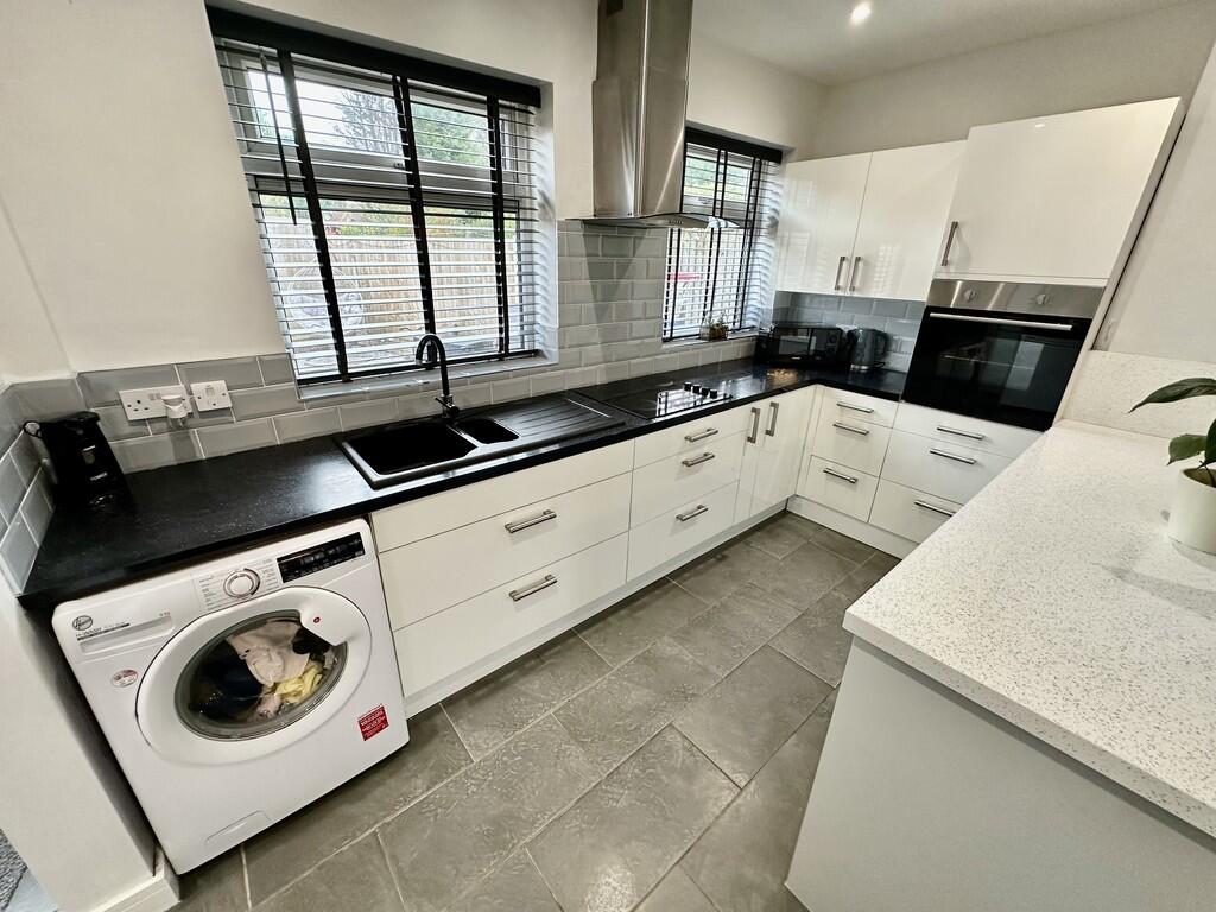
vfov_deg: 85.7
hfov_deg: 102.1
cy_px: 456
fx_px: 492
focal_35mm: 14
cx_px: 608
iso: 160
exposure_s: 1/100
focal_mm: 2.22
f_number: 2.2
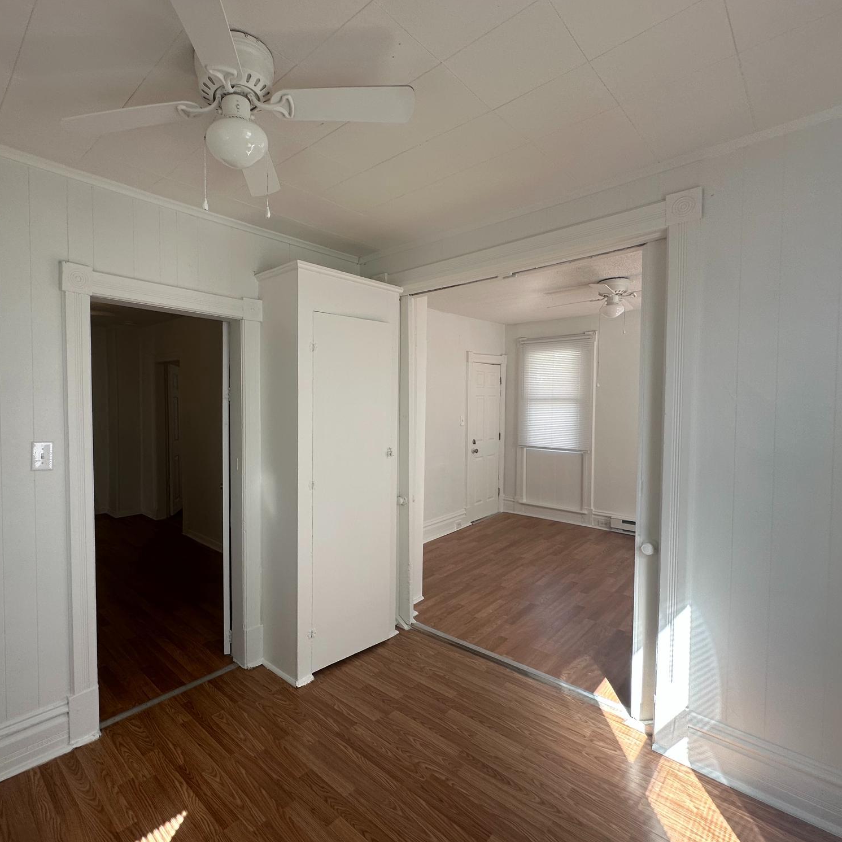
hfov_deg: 82.9
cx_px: 336
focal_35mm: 17
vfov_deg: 84.0
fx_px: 468
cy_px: 421
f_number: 2.2
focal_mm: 2.22
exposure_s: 1/99
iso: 50
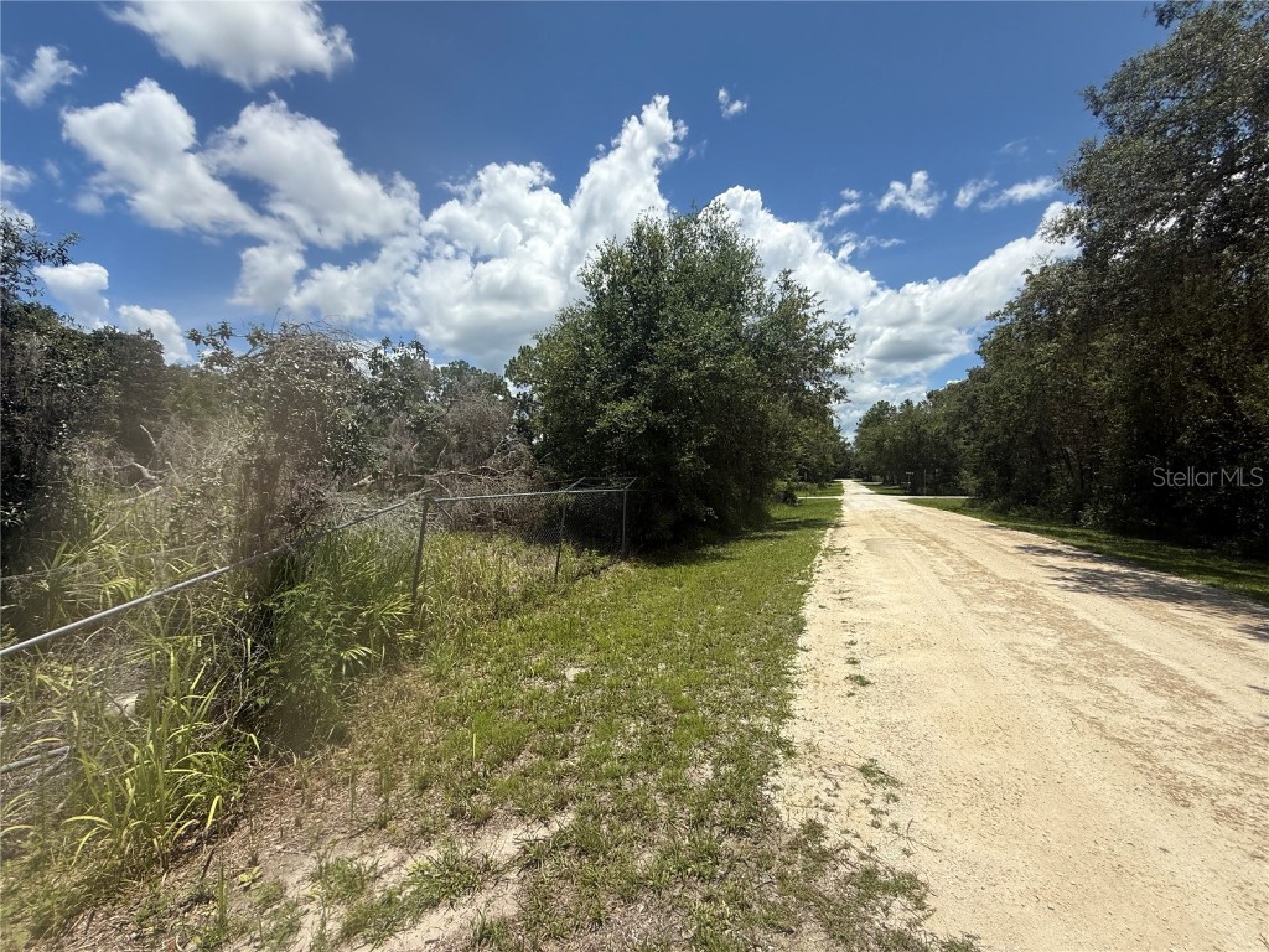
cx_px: 634
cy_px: 476
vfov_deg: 85.7
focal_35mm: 14
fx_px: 513
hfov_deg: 102.1
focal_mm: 2.22
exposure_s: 1/2410
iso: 50
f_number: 2.2
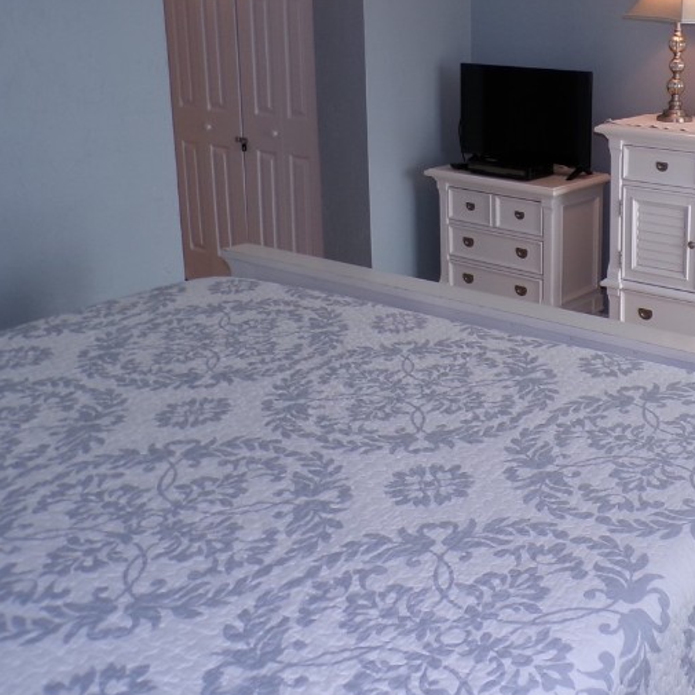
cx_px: 636
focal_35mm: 43
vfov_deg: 38.5
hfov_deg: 36.5
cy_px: 206
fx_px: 977
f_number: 3
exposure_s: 1/40
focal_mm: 4.3
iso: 100
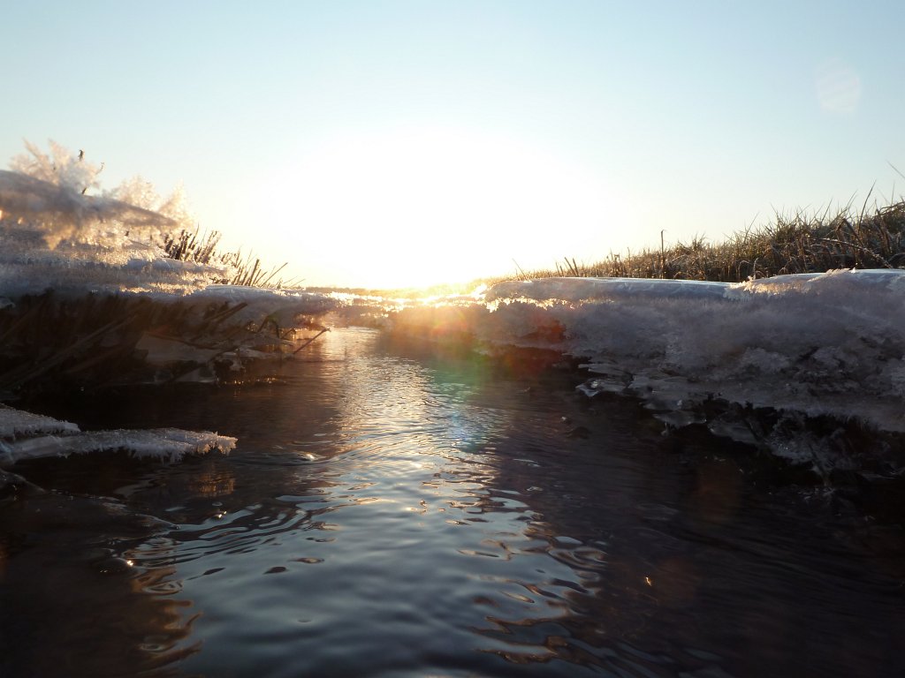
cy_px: 339
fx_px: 706
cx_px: 452
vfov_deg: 51.4
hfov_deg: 65.3
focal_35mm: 27
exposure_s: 1/125
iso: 80
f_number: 6.3
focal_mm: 4.4
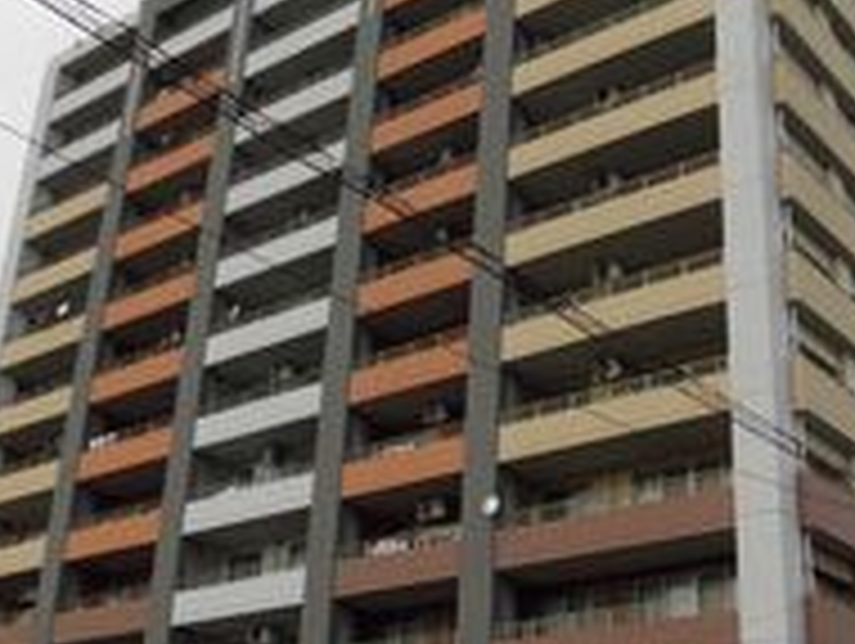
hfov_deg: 35.8
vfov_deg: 27.6
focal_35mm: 53
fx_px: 1311
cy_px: 349
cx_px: 567
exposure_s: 1/200
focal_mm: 4.3
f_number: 7.8
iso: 100
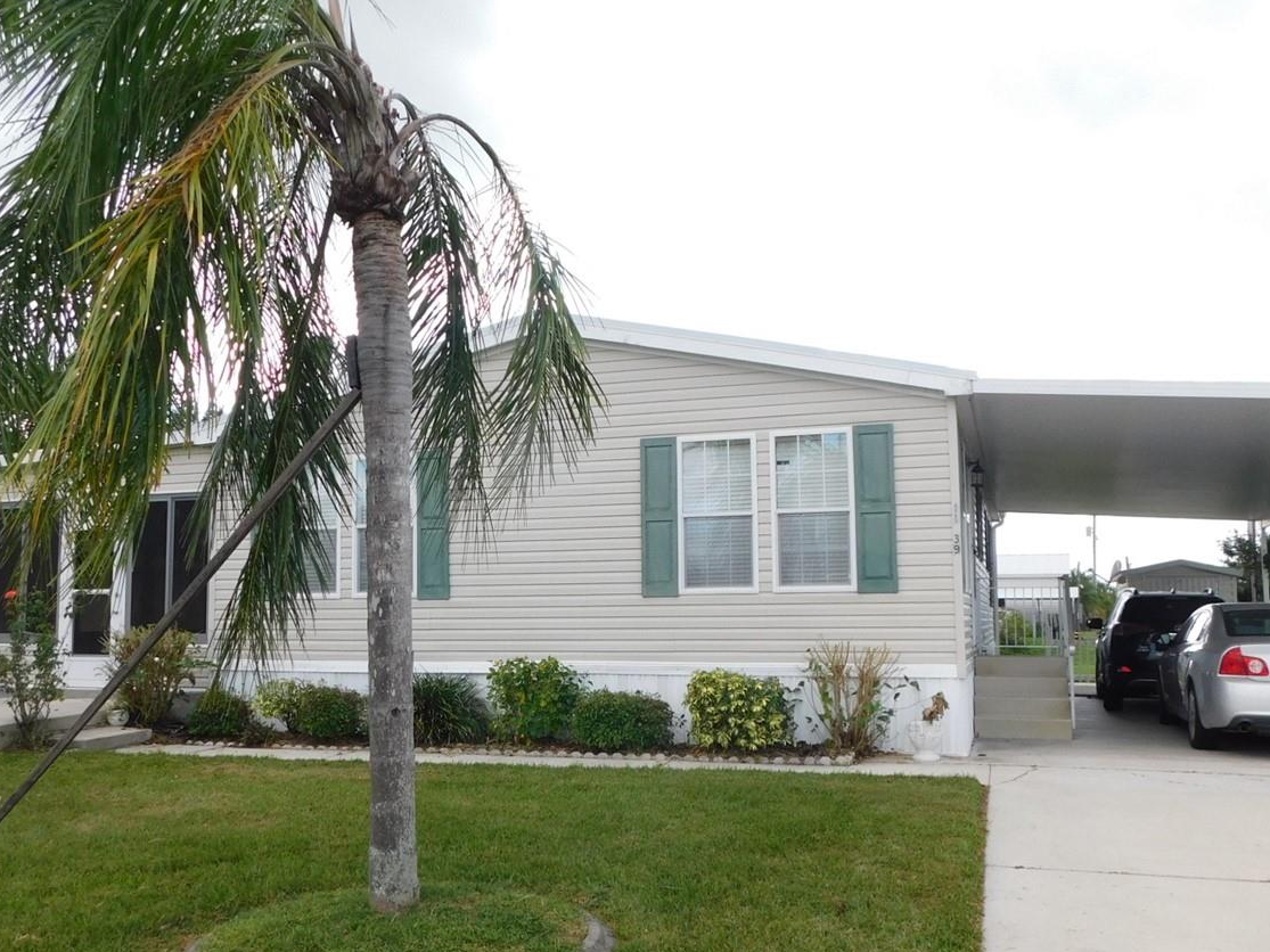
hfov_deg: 55.3
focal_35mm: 33
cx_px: 585
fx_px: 1211
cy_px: 510
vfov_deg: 42.9
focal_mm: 4
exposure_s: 1/500
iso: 125
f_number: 3
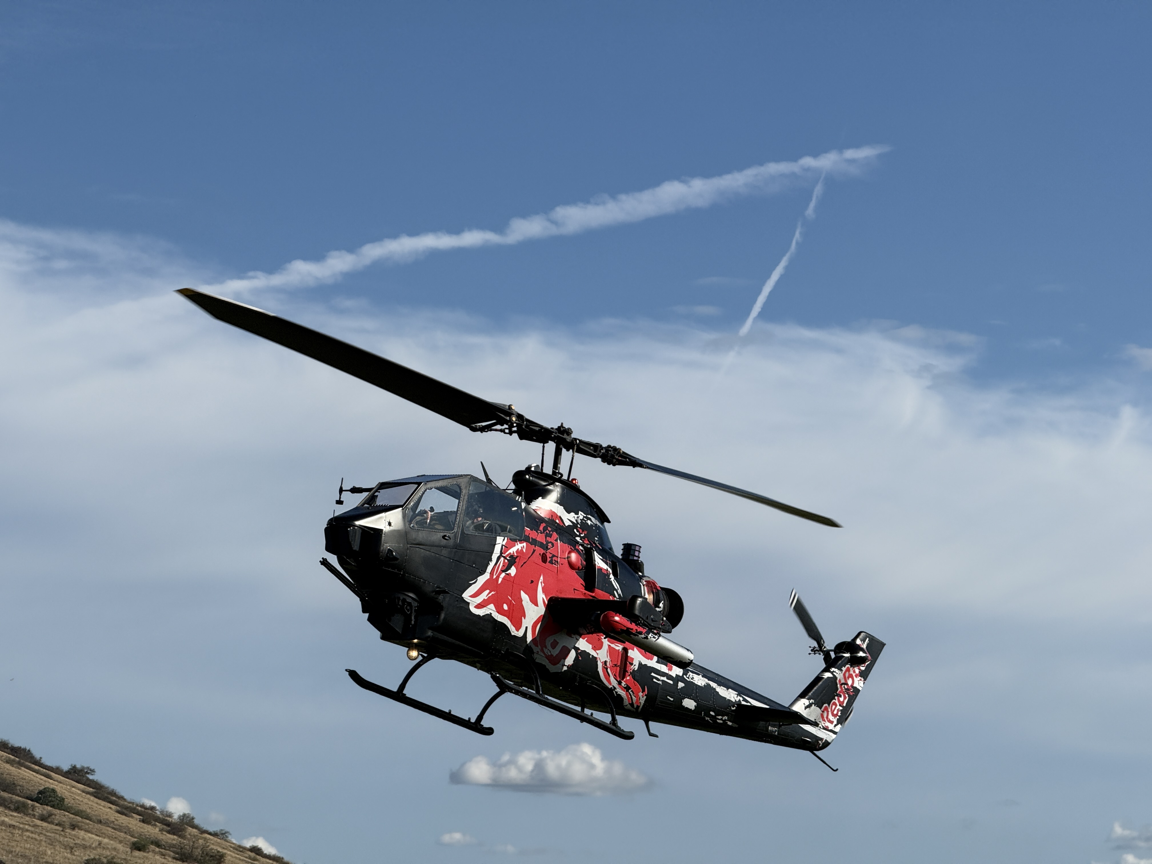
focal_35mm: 120
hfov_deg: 16.4
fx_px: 3994
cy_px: 432
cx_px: 576
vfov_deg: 12.3
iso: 50
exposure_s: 1/2212
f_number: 2.8
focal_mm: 15.66
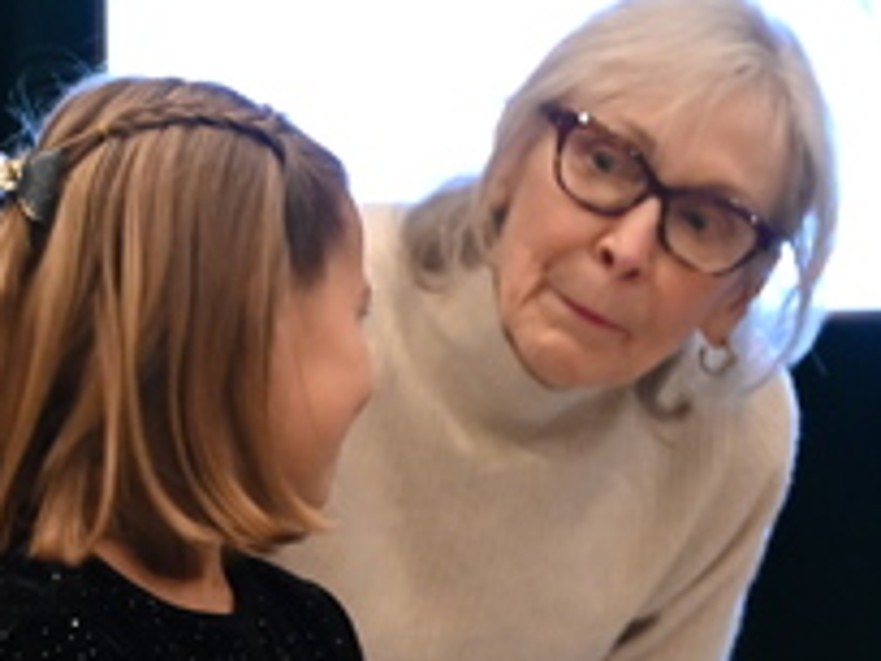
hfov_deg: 7.0
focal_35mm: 284
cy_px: 719
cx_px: 523
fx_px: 7228
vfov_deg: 5.2
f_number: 4
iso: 4500
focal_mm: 59
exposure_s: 1/60
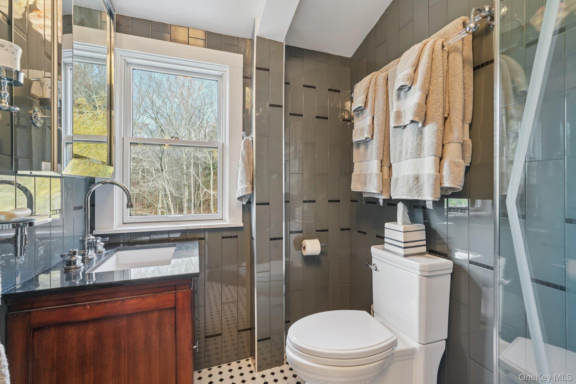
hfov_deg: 96.7
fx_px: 256
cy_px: 192
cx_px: 288
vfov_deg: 73.7
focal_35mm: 16
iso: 400
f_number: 8
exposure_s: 1/5
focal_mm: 16
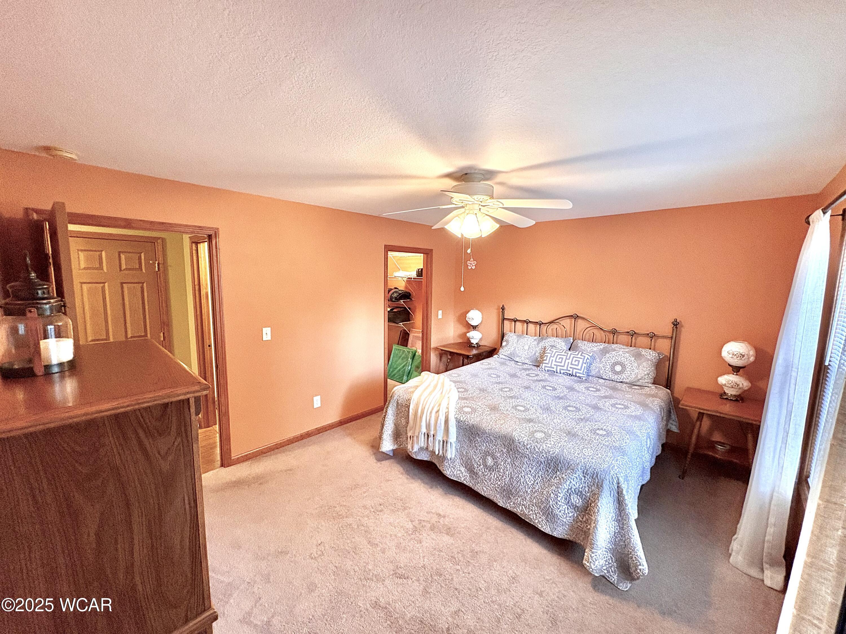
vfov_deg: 85.7
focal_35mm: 14
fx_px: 342
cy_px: 317
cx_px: 423
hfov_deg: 102.1
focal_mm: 2.22
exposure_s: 1/60
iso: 320
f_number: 2.2
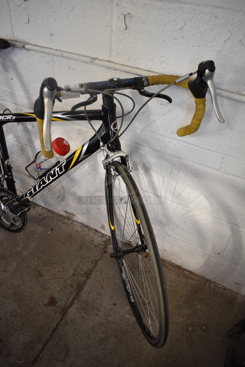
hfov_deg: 48.0
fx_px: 275
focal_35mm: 27
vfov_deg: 67.3
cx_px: 122
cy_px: 184
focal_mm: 18
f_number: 3.5
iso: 800
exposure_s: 1/200
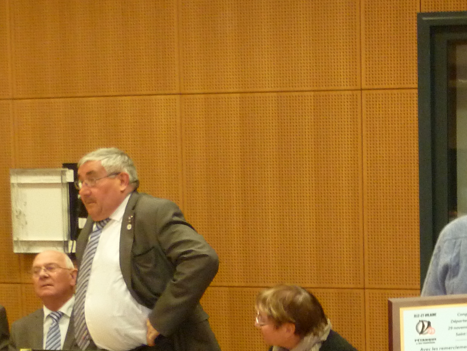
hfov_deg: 21.8
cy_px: 339
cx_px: 567
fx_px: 1120
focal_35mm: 83
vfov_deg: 17.4
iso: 320
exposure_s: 1/30
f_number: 3
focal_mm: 5.7
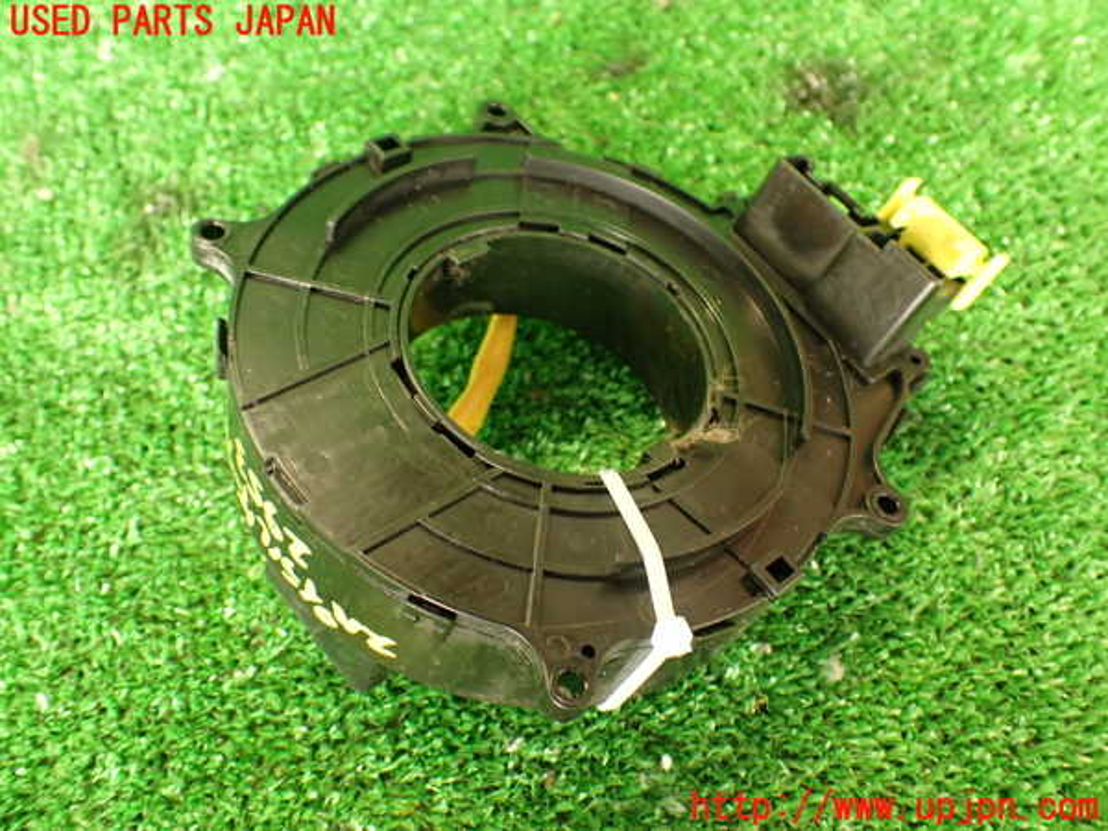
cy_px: 416
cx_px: 554
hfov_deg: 56.8
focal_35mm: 32
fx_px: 1024
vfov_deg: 44.2
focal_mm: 5.79
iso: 400
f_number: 2.4
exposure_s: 1/30
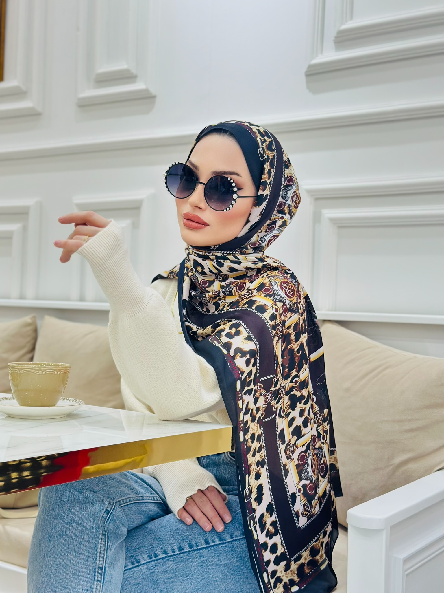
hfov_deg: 30.3
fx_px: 821
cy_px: 296
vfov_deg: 39.7
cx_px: 222
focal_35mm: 48
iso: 125
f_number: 1.78
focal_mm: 6.86
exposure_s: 1/100
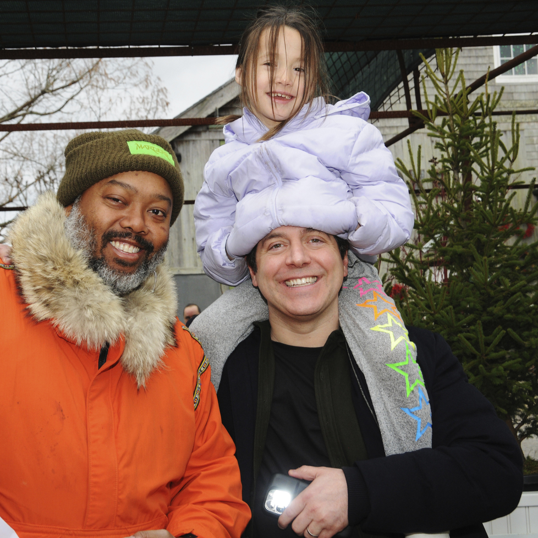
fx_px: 996
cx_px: 242
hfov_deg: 30.2
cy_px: 265
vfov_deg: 30.2
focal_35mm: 57
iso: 500
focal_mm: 29
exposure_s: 1/160
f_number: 8
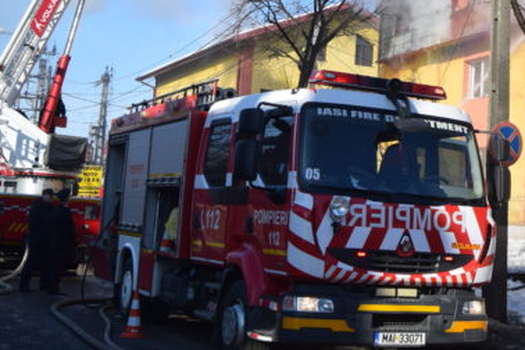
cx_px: 408
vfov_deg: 20.1
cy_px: 81
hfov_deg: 29.5
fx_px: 977
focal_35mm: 67
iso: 200
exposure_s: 1/400
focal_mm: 22
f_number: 10
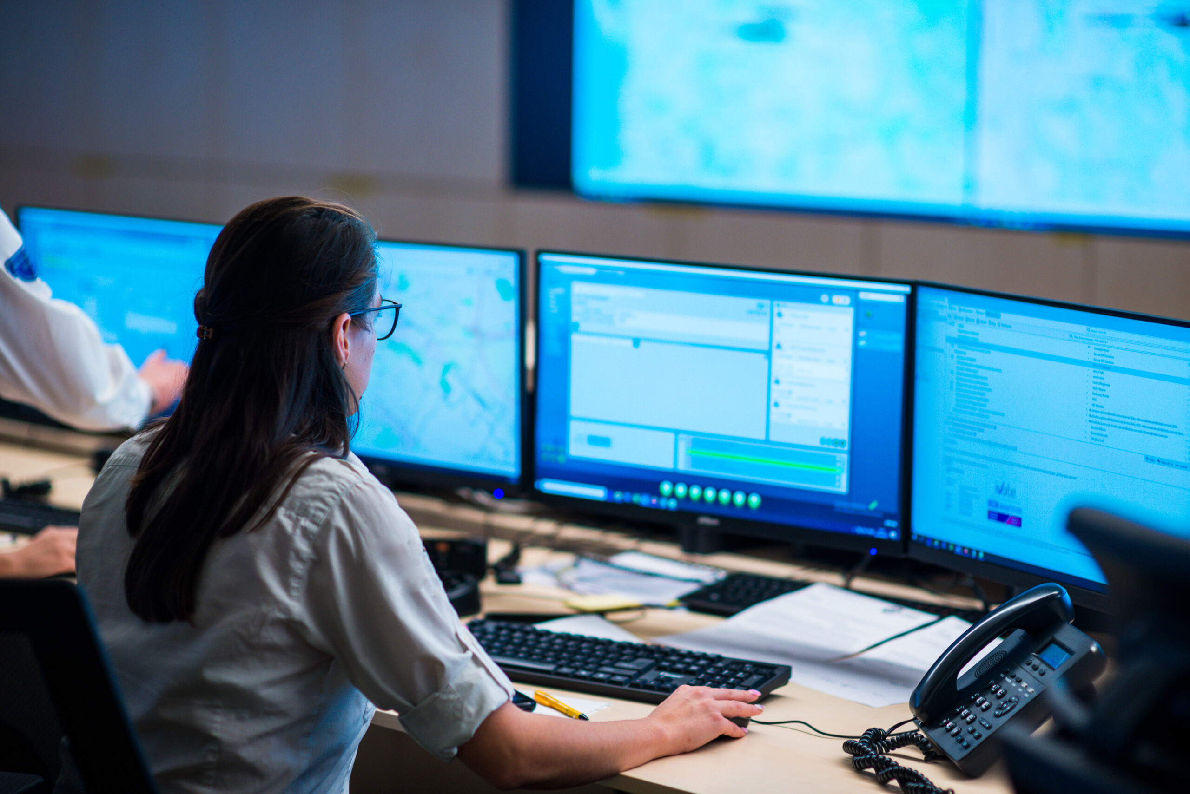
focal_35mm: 85
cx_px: 595
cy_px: 397
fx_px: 2811
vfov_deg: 16.1
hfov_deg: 23.9
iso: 280
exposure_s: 1/125
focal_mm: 85
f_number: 1.7
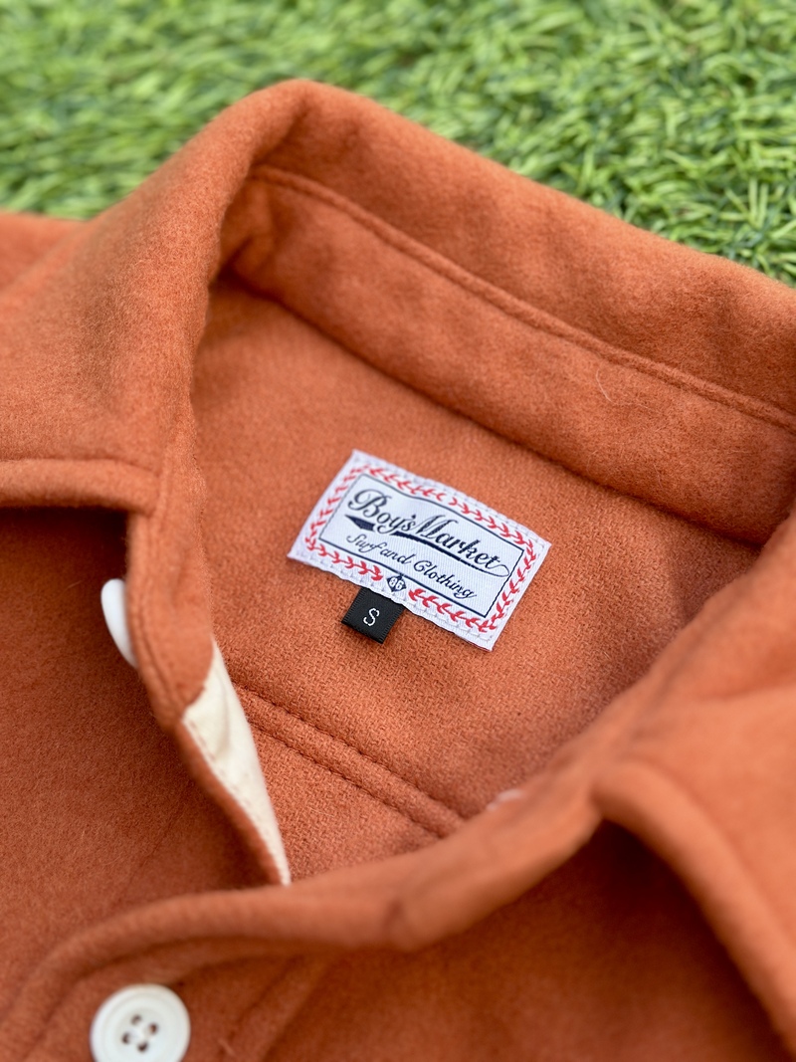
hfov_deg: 30.3
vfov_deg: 39.7
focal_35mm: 48
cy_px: 531
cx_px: 398
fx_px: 1472
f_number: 1.78
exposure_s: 1/450
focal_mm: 6.86
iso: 80
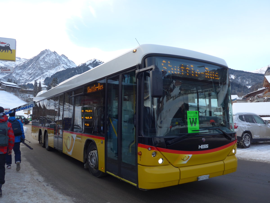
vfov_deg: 48.2
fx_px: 226
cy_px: 102
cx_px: 135
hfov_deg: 61.7
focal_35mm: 29
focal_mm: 6
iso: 80
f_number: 2.8
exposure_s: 1/320
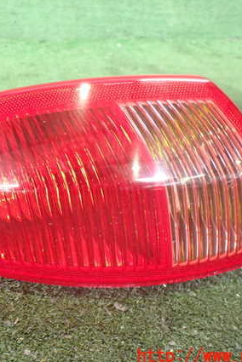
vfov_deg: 44.5
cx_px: 74
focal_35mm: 44
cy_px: 175
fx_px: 443
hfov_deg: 30.3
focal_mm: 5.4
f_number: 2.3
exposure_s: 1/30
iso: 1000
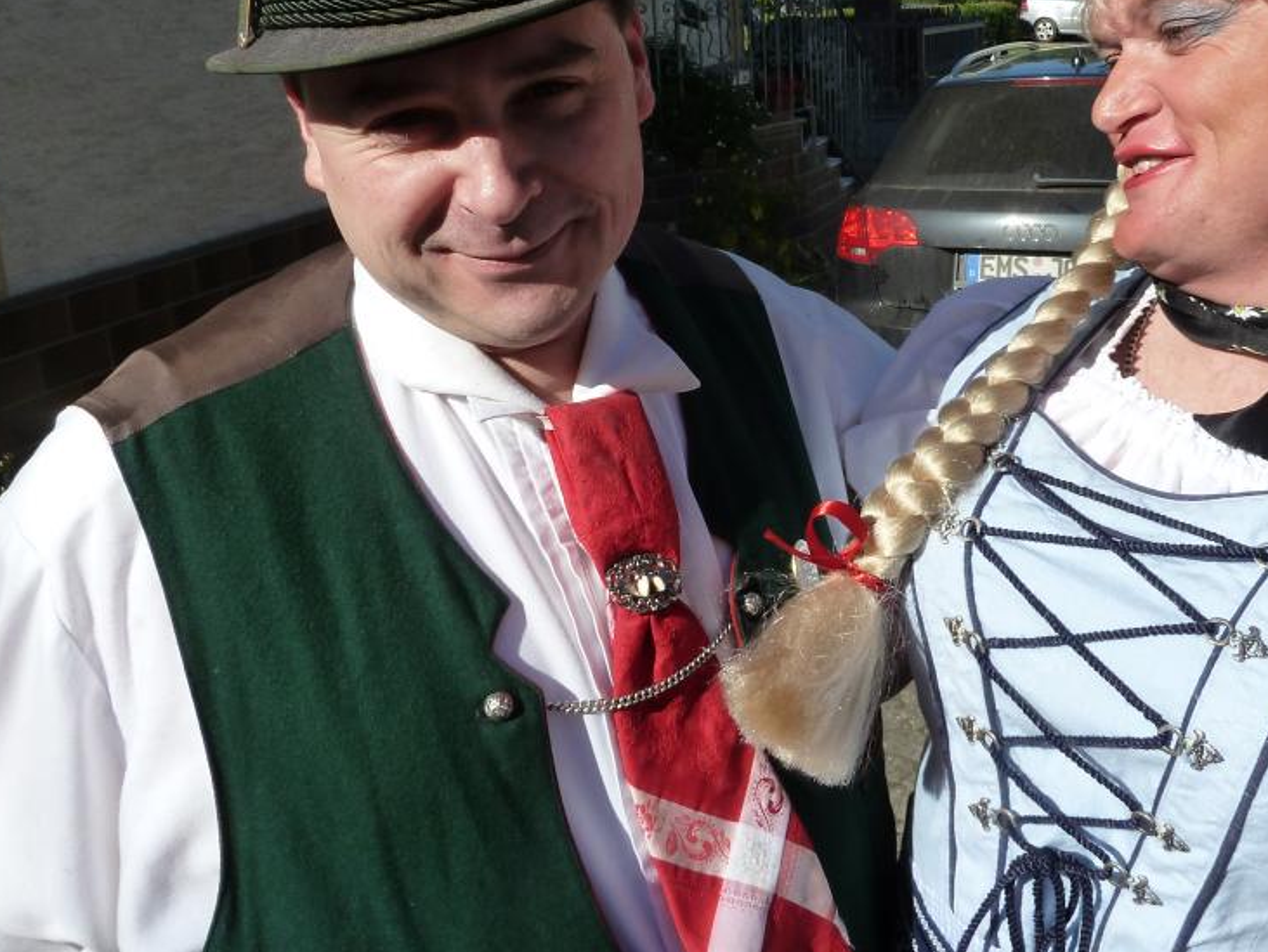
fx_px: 1283
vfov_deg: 40.2
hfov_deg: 51.7
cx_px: 841
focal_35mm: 35
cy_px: 314
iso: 125
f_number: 5
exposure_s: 1/500
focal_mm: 4.1
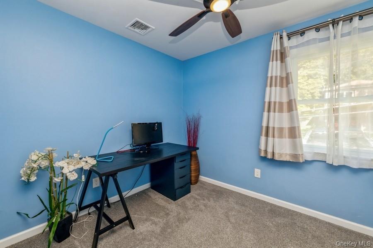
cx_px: 186
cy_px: 124
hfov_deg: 104.3
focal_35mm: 14
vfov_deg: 81.1
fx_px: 145
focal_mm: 14
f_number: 11
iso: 200
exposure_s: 1/10
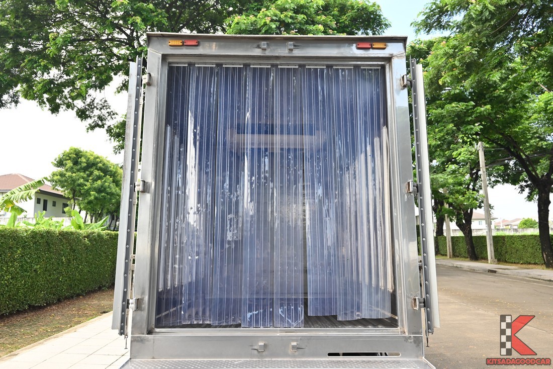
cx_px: 276
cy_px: 184
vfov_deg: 48.0
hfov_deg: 67.4
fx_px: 415
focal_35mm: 27
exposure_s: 1/350
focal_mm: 27
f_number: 5.6
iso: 560
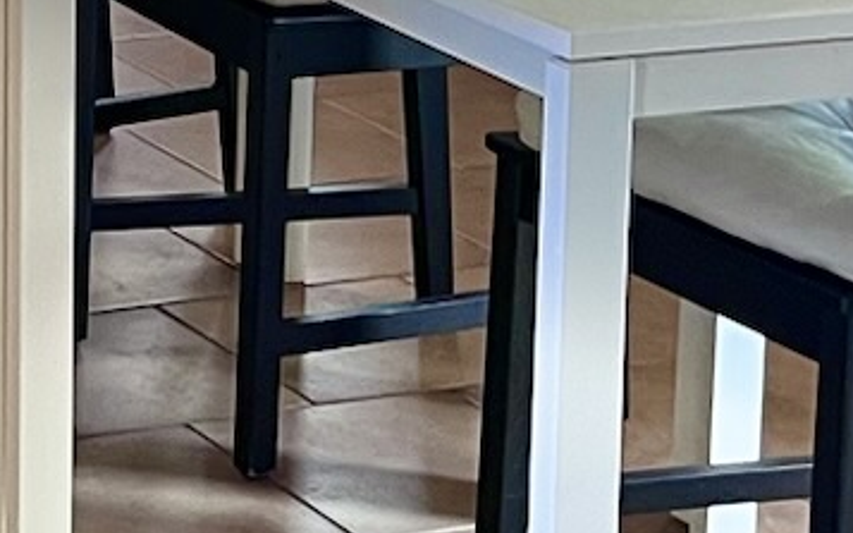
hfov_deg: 12.0
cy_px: -423
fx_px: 3672
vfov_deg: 8.0
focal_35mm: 158
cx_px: -767
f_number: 1.6
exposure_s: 1/50
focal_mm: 5.1
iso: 160
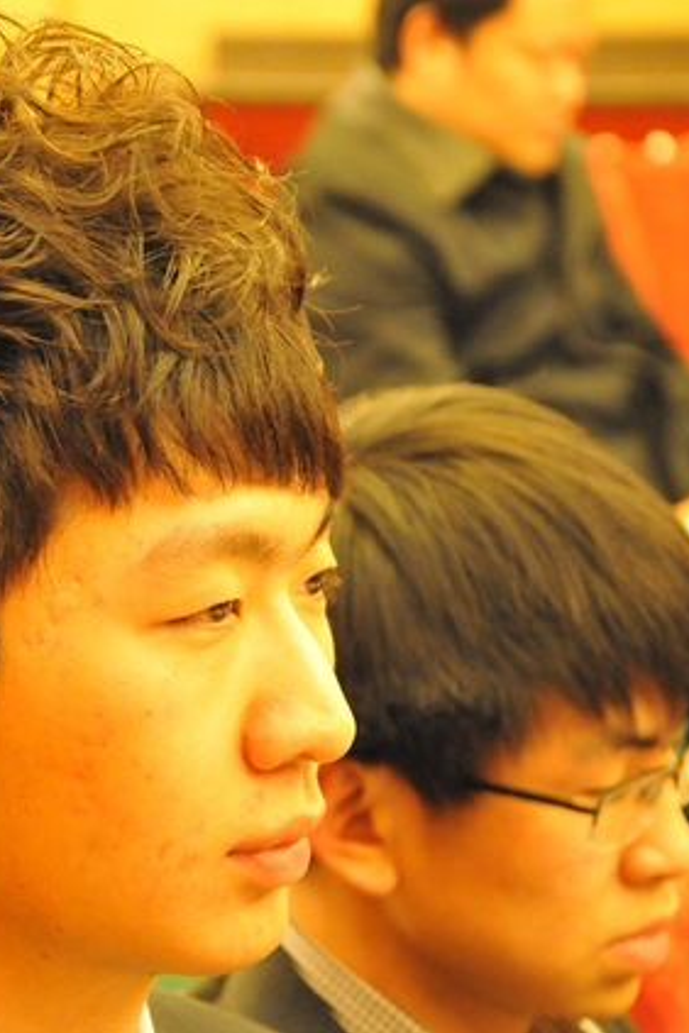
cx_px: 83
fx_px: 5533
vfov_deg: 10.7
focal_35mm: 193
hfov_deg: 7.1
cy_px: 516
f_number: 5.6
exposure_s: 1/13
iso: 3200
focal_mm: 85
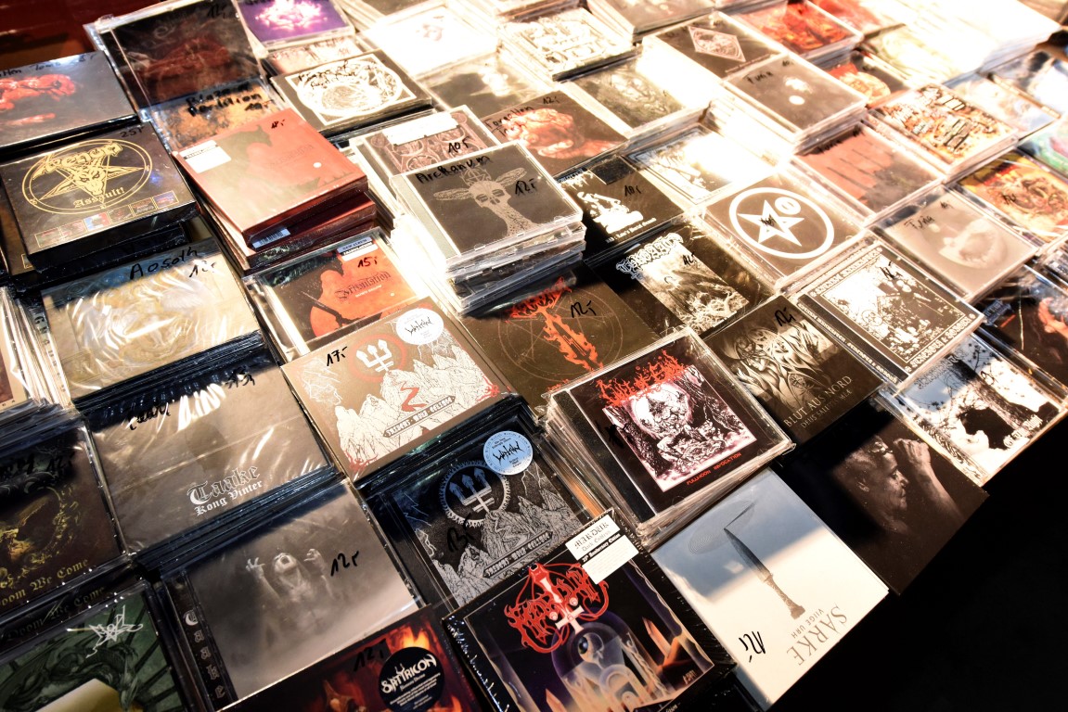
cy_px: 356
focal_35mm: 24
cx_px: 534
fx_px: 712
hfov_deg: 73.7
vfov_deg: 53.2
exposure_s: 1/60
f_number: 6.3
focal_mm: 24
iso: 5000
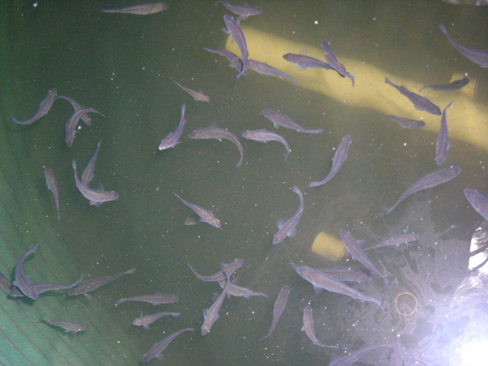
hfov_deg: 40.4
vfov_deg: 30.9
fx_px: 663
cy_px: 183
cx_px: 244
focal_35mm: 47
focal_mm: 7.8
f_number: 3.4
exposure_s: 1/60
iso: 389
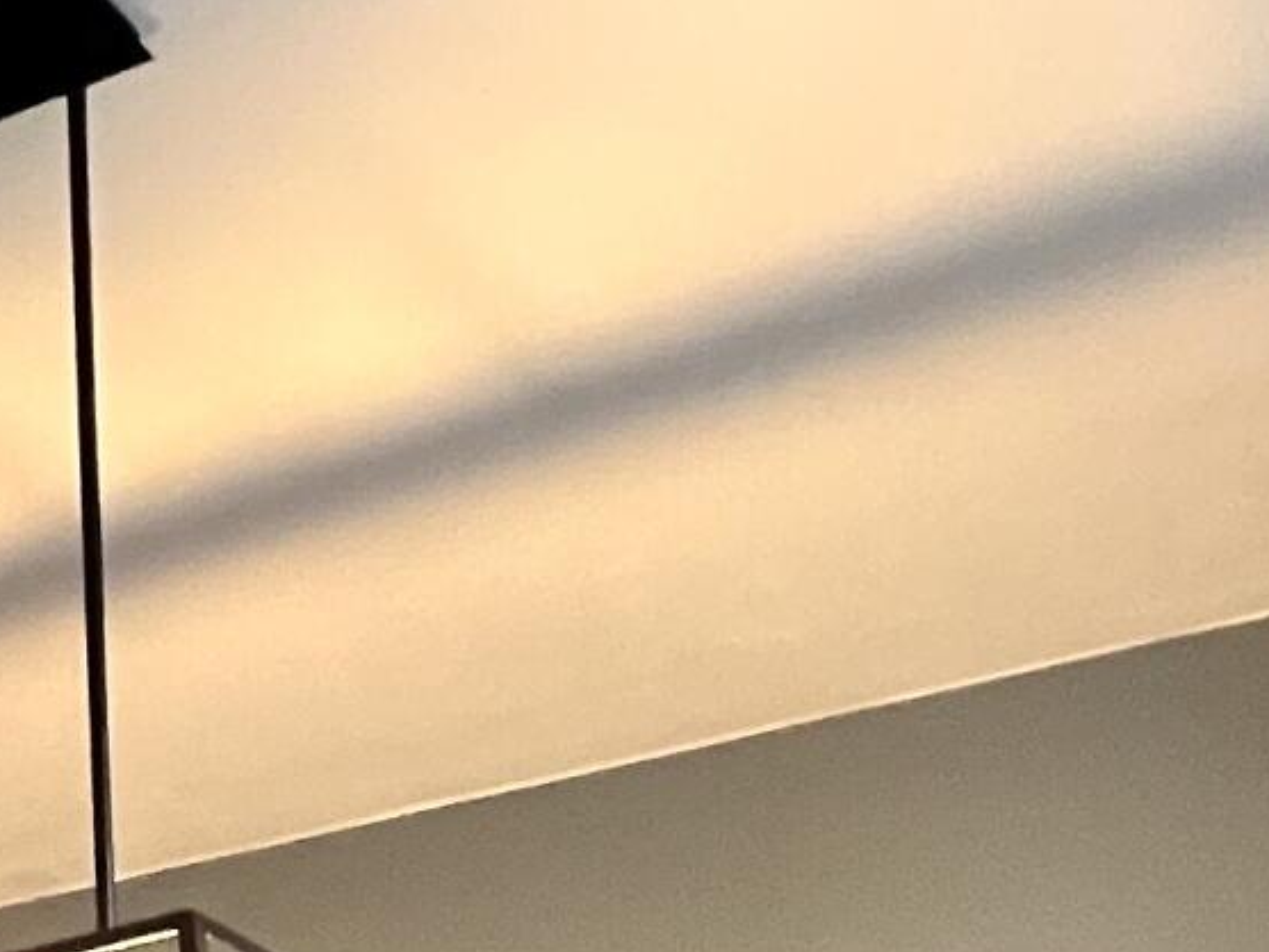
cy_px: 2009
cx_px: 194
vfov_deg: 15.7
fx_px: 2567
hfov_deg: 27.0
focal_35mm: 70
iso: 500
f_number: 1.8
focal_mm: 1.57
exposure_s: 1/60
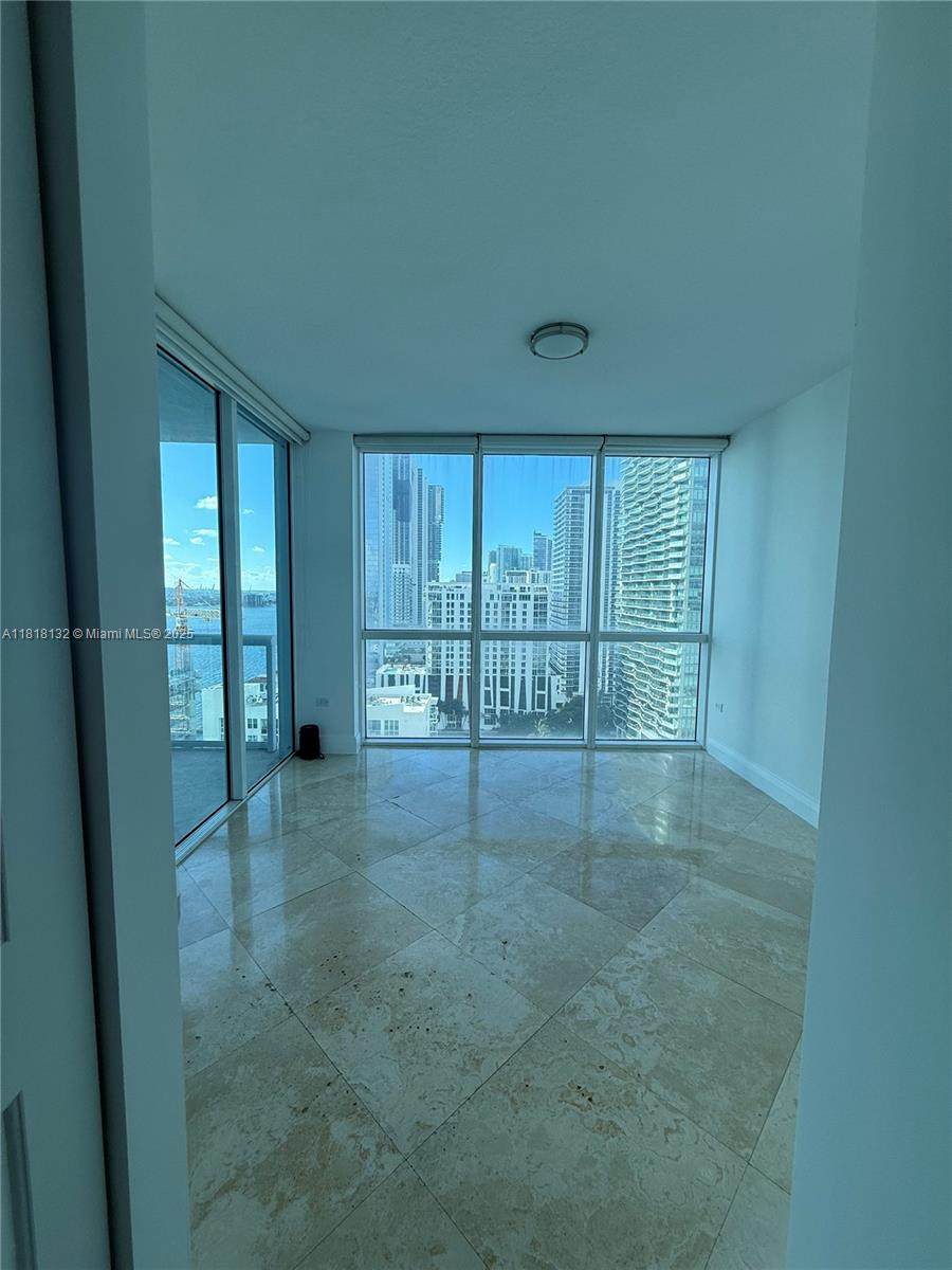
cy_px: 635
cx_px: 476
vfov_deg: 102.1
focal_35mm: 14
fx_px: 513
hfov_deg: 85.7
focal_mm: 2.22
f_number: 2.2
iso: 50
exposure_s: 1/549
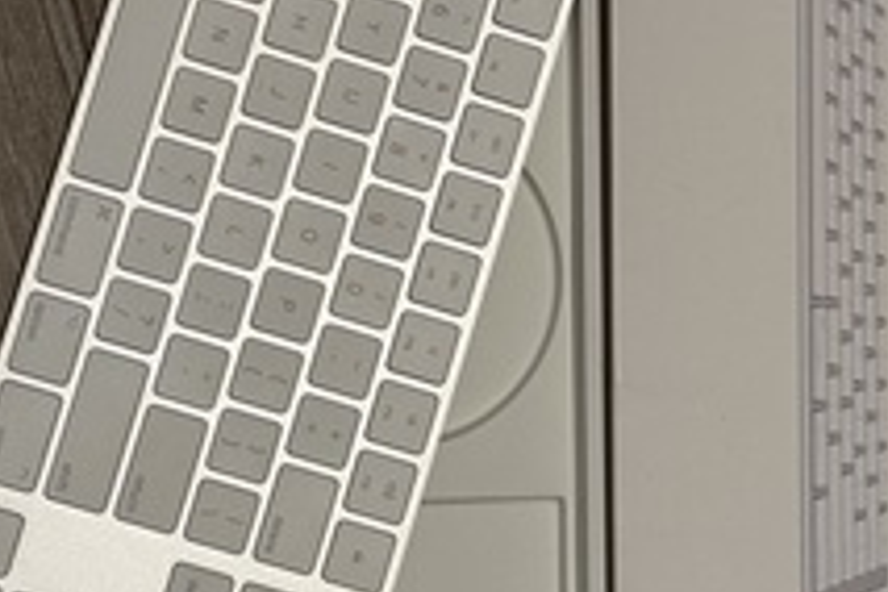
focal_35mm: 106
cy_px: 365
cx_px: 500
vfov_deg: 12.9
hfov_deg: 19.3
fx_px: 2614
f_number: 1.78
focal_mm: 6.76
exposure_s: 1/60
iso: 125
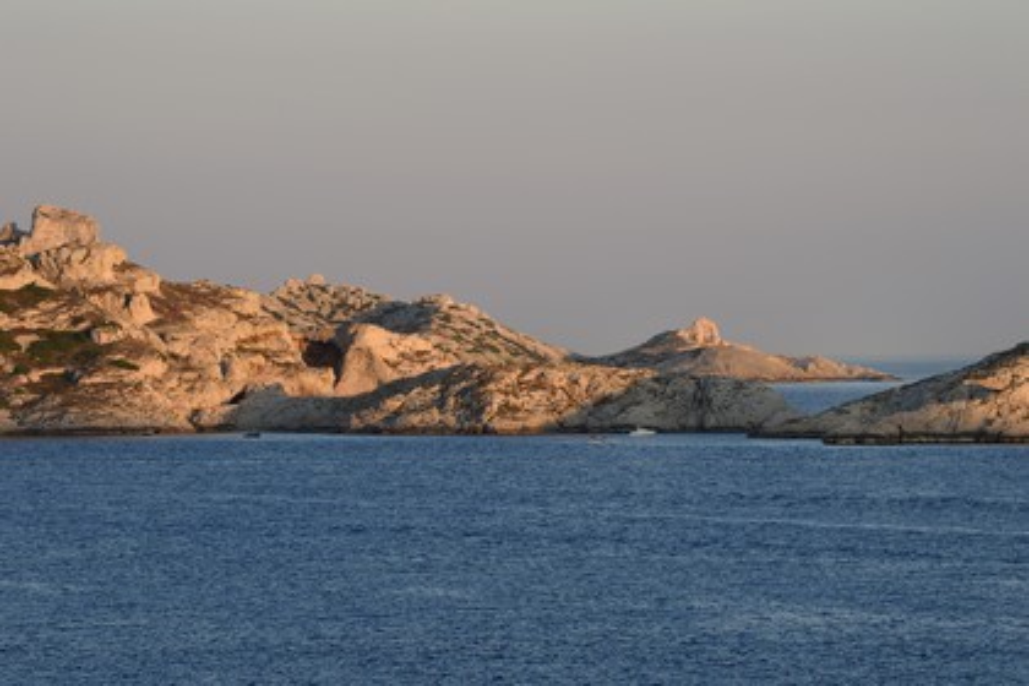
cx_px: 514
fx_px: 5716
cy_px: 343
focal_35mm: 200
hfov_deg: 10.3
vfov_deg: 6.9
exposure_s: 1/200
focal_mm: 200
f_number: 7.1
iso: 200
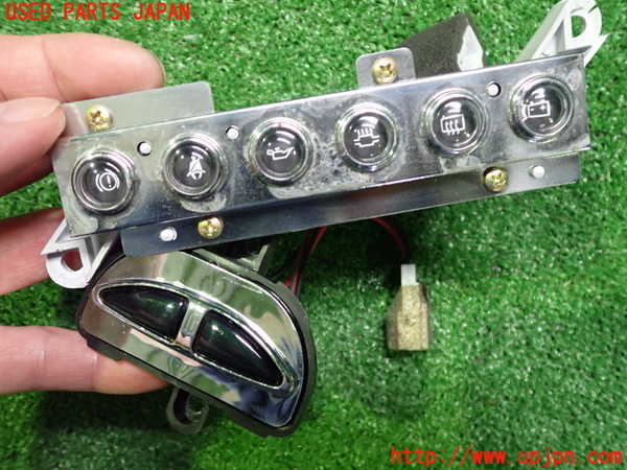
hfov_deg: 60.0
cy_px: 235
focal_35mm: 30
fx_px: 543
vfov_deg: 46.8
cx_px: 314
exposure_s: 1/40
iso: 800
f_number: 2.3
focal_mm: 5.4
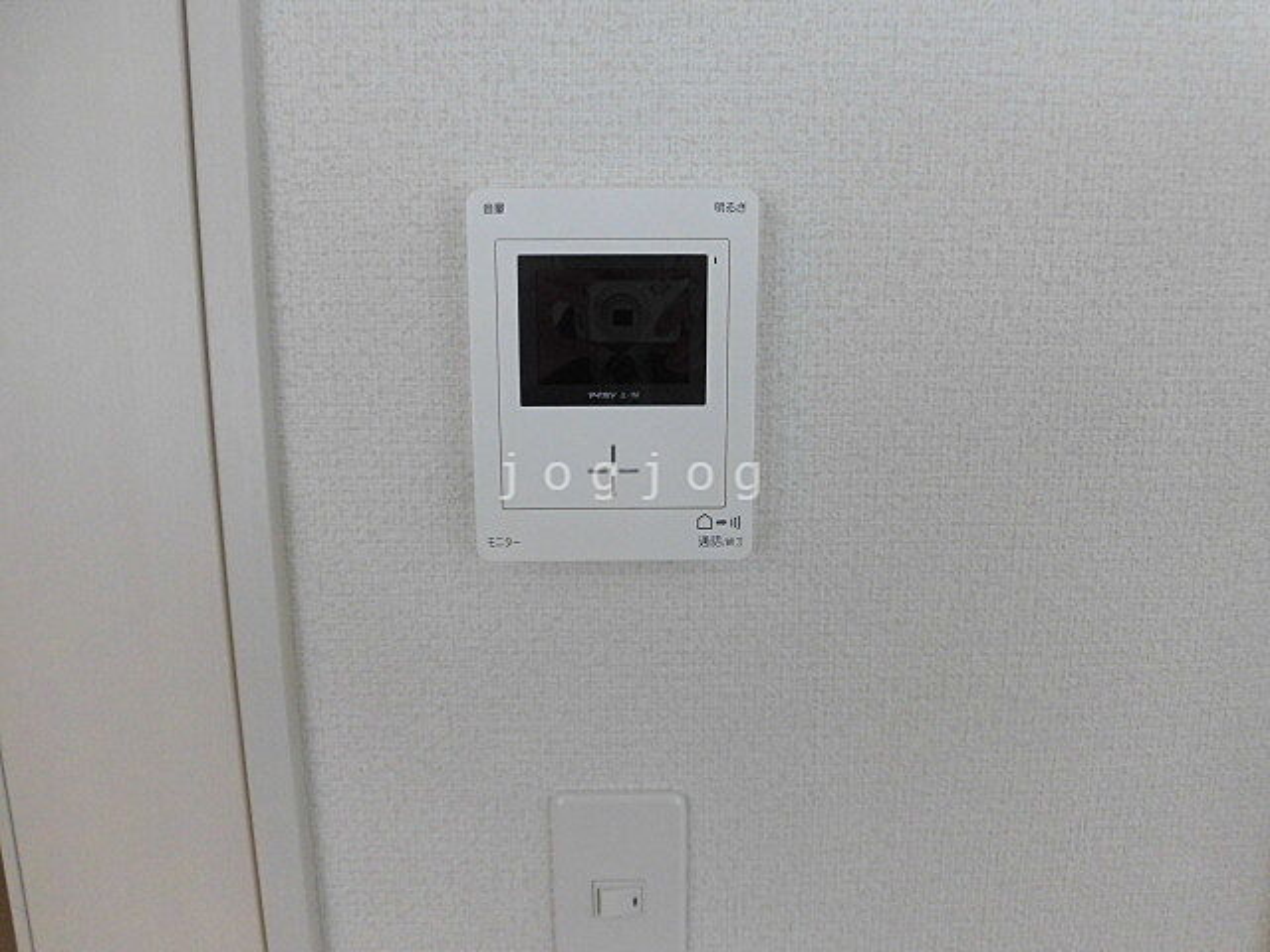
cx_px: 635
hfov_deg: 71.6
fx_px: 881
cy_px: 476
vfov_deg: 56.8
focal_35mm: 24
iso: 160
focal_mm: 4.3
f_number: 3.1
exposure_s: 1/80
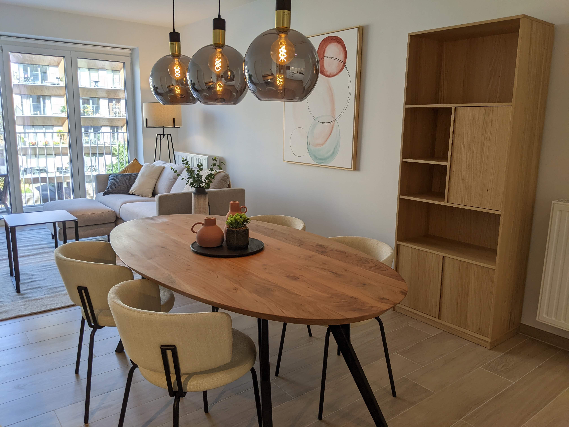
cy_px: 214
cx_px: 284
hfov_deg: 65.3
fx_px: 444
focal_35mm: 27
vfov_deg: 51.4
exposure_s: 1/166
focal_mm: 4.44
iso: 41
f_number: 1.8
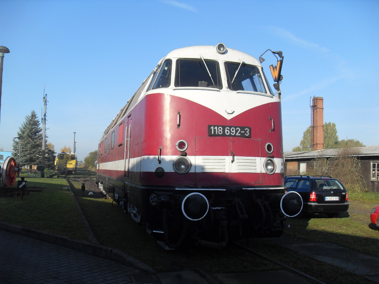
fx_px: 372
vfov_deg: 41.8
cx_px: 190
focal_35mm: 34
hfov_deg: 54.0
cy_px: 142
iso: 80
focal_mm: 6.3
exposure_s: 1/180
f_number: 7
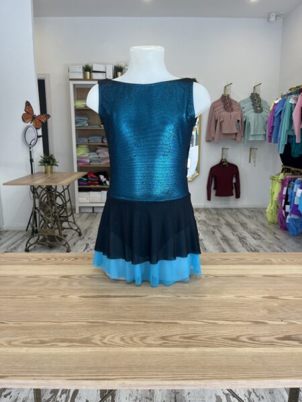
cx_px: 151
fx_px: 302
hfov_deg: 53.1
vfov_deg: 67.3
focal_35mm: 26
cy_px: 201
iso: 50
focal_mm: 5.1
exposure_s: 1/100
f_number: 1.6
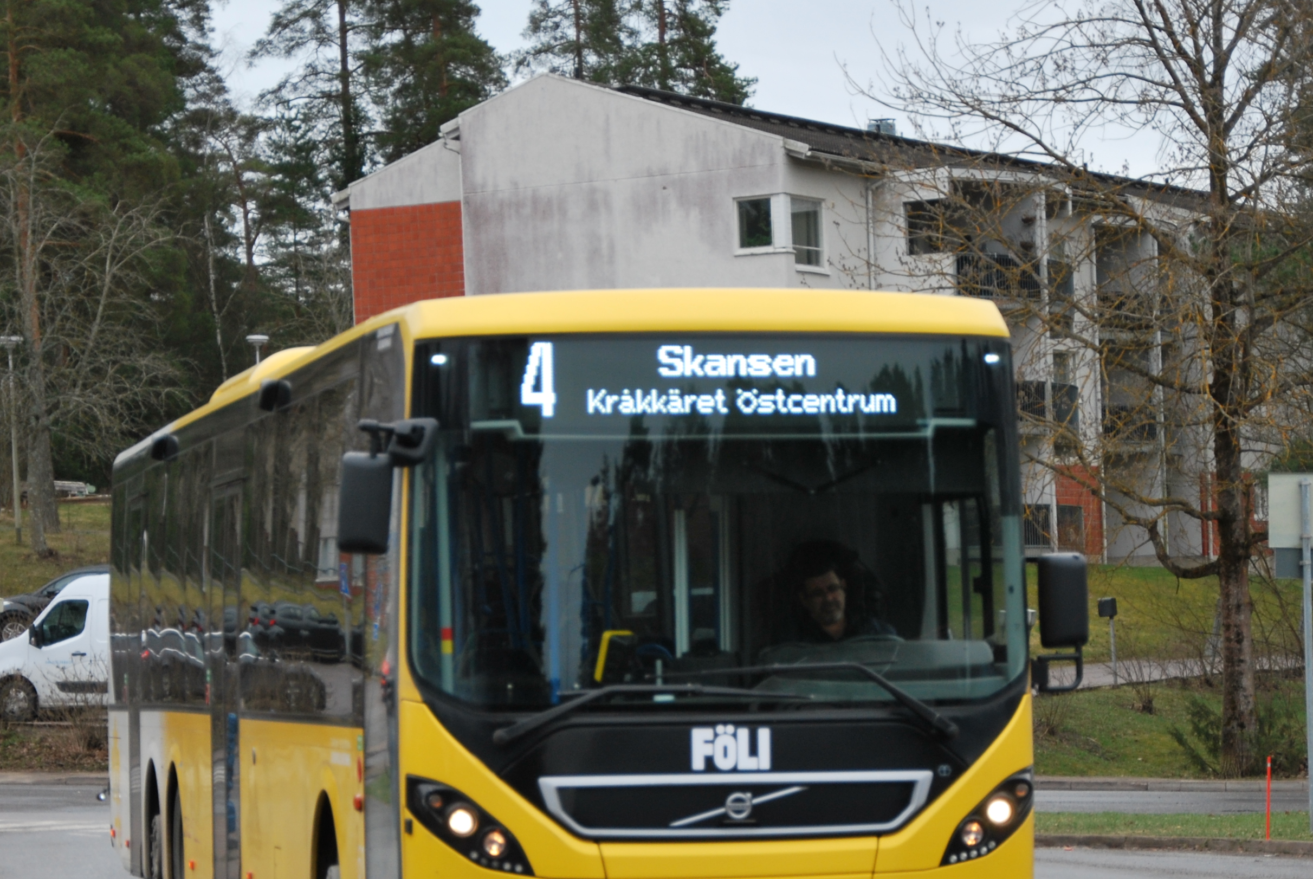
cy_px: 696
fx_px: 5076
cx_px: 629
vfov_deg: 9.9
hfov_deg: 14.7
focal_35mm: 139
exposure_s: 1/160
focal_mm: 58
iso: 200
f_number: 5.3
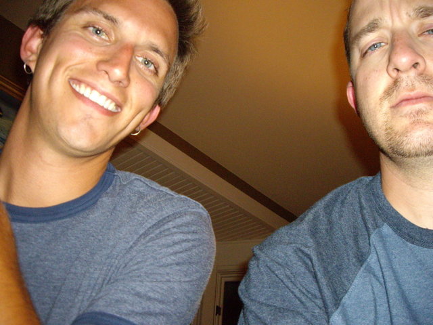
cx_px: 216
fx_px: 475
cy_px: 162
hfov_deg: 49.0
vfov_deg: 37.7
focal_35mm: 38
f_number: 2.7
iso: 400
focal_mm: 6.2
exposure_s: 1/40
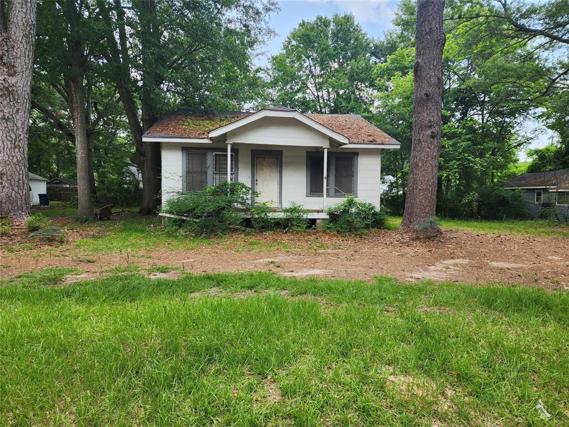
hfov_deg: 73.9
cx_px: 284
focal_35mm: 23
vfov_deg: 58.9
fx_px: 378
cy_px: 214
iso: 20
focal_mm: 6.4
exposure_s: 1/180
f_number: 1.8
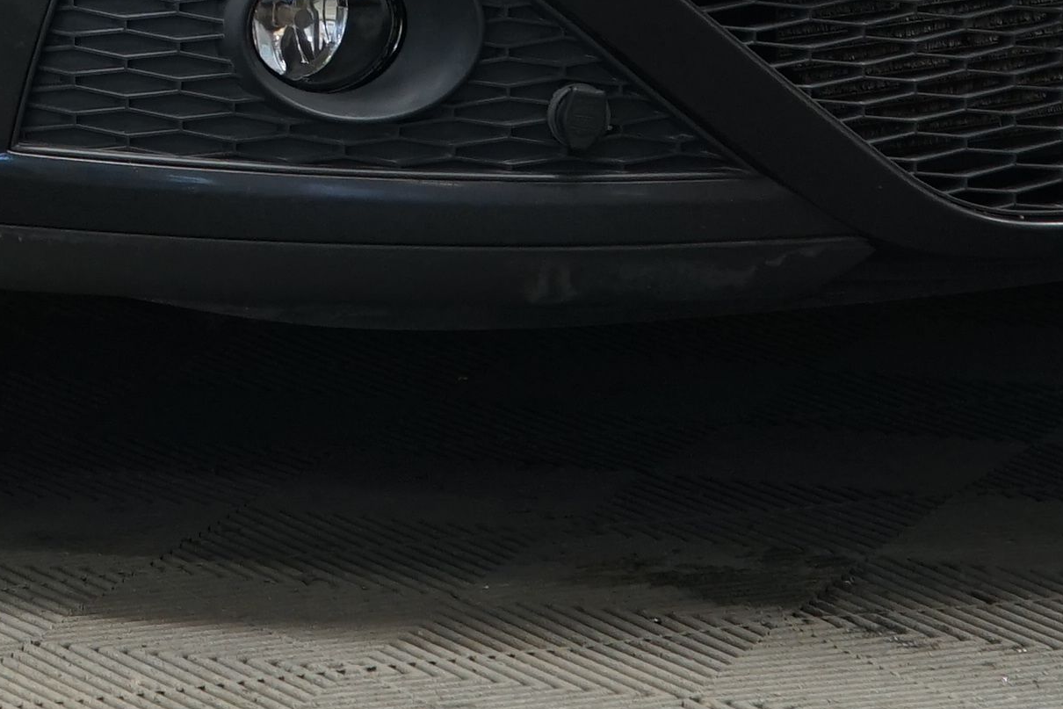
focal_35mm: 367
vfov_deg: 3.7
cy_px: -783
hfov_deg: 5.6
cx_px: -354
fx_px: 10837
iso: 640
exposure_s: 1/40
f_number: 3.2
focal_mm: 74
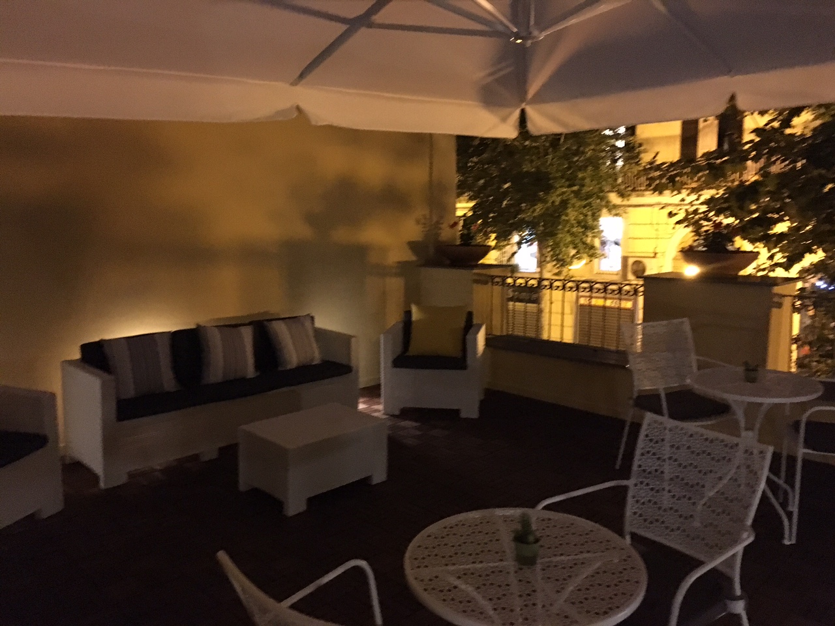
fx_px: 700
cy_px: 313
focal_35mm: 29
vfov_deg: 48.2
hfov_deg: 61.7
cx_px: 418
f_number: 2.2
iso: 800
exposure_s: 1/17
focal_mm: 4.15
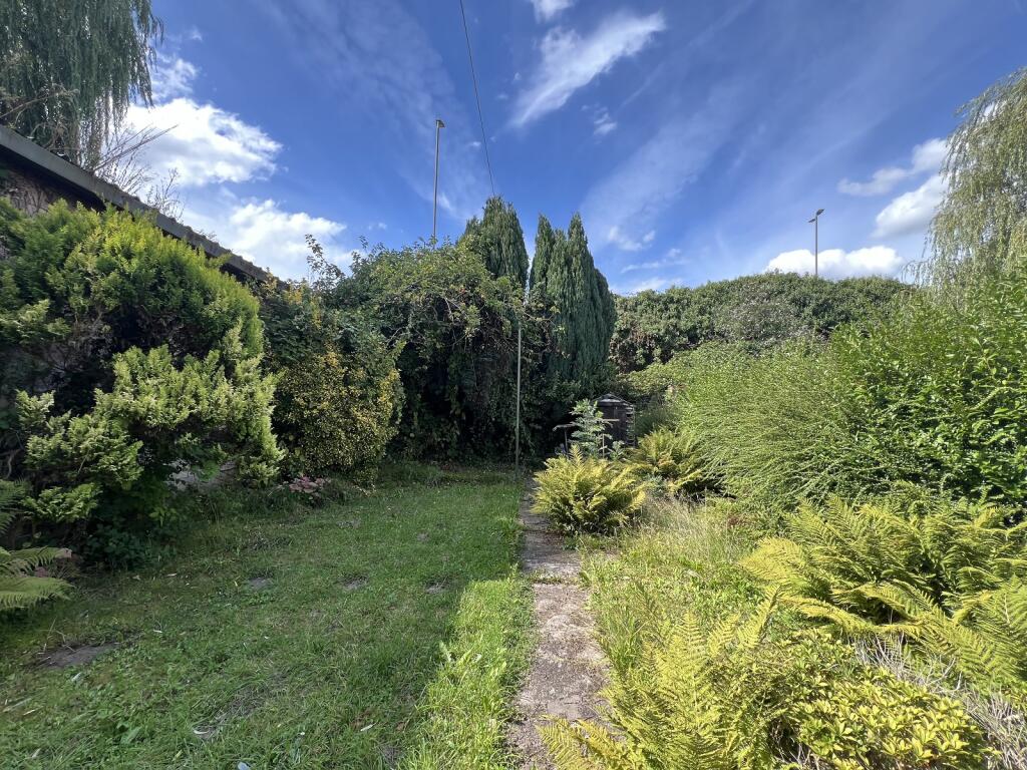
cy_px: 385
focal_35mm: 13
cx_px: 514
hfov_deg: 106.2
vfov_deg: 89.9
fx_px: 386
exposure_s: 1/304
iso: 32
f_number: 1.8
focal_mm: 1.57
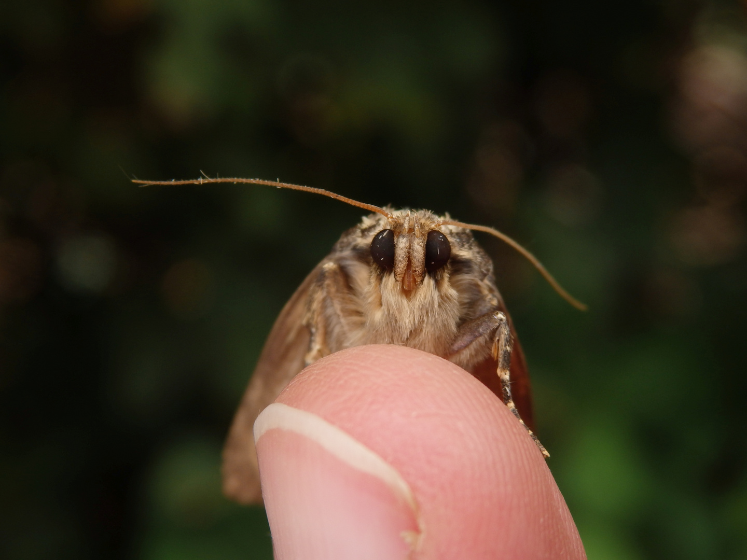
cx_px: 374
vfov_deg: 22.3
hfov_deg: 29.4
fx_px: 1424
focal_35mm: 66
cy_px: 280
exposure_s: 1/100
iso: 125
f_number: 4.4
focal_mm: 11.9
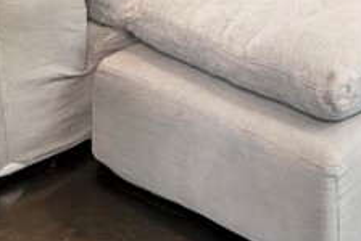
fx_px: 733
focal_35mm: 73
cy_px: -248
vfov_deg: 15.0
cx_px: 587
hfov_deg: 21.6
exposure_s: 1/160
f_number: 9
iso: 800
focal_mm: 16
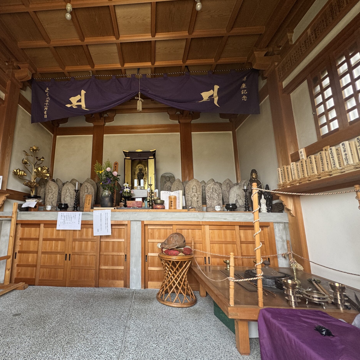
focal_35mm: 17
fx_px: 200
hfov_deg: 82.4
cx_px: 135
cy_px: 182
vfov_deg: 84.0
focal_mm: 2.22
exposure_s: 1/99
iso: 125
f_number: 2.2
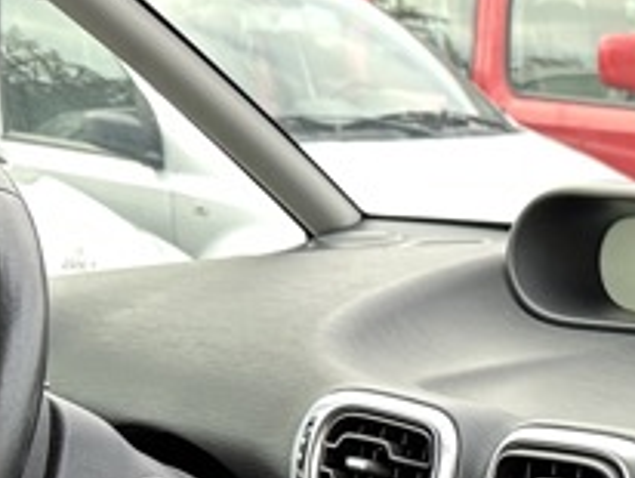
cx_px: 724
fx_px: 1708
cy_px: 910
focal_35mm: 93
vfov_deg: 13.9
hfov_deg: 20.0
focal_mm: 6.86
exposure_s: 1/121
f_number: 1.78
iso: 200
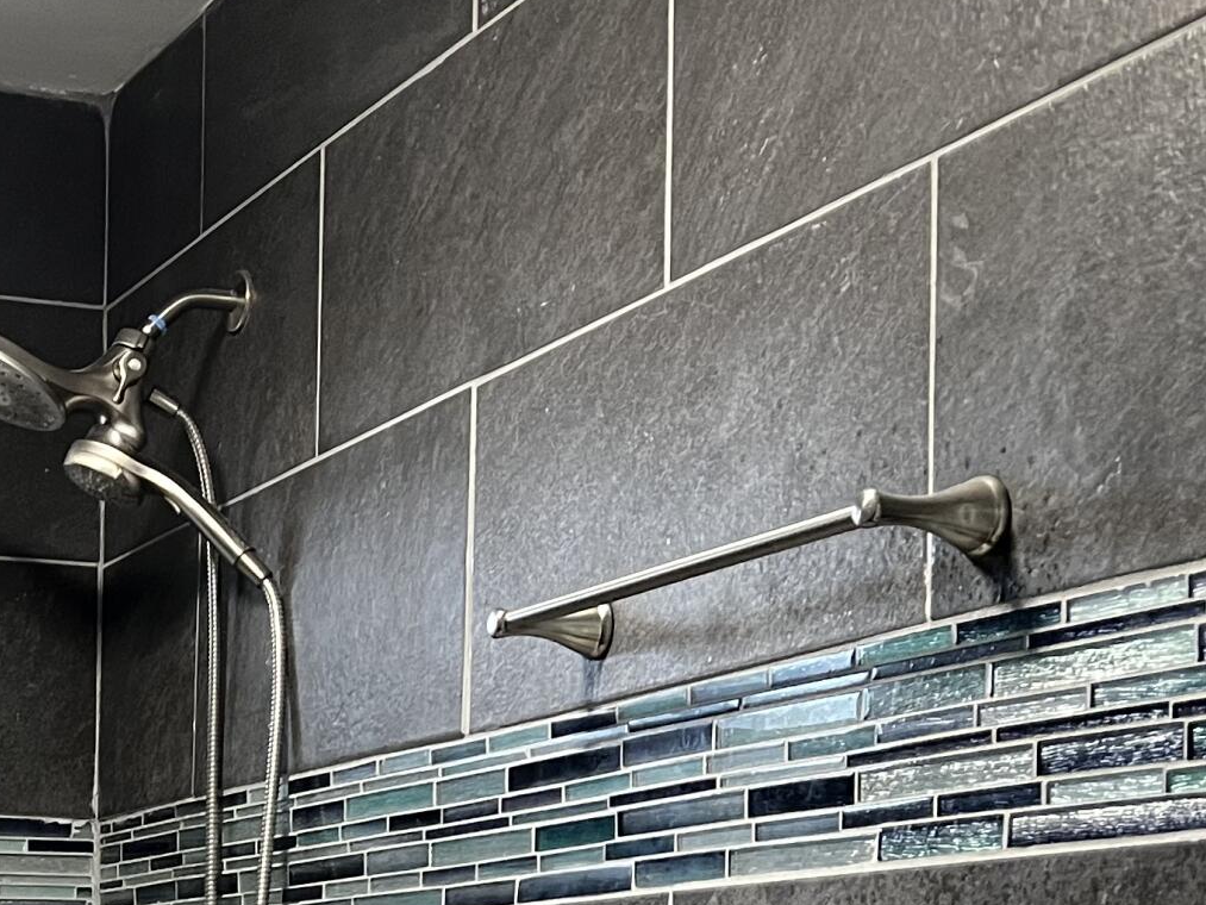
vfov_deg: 18.5
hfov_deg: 23.9
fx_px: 2683
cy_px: 981
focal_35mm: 77
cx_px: -74
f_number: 1.5
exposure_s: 1/60
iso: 320
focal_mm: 5.7
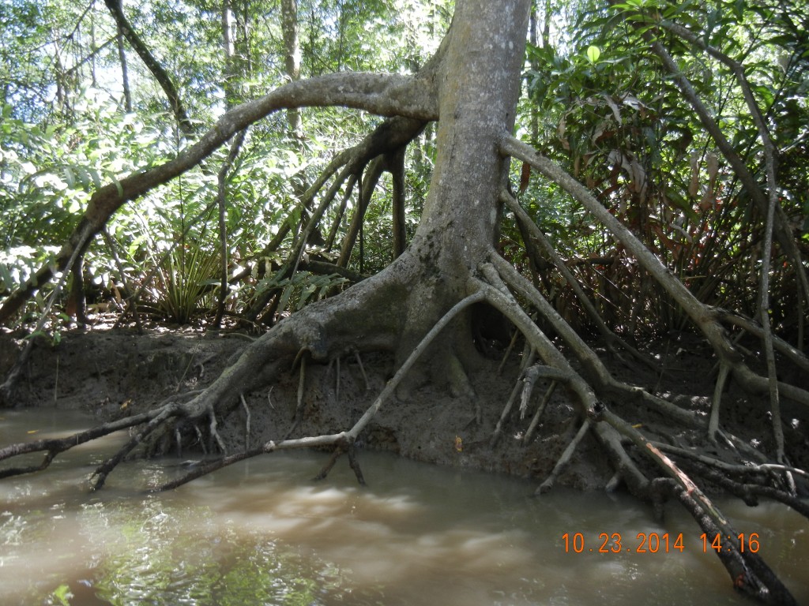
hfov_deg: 60.0
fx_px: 701
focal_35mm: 30
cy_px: 303
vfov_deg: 46.8
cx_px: 404
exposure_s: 1/55.4
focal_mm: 5.4
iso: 201
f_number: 3.5
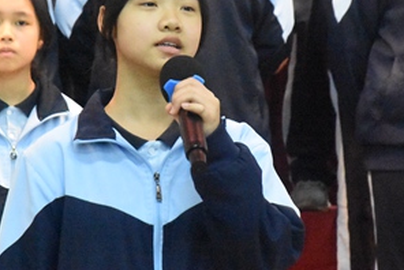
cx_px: 190
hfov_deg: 7.7
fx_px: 2986
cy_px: 105
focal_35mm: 266
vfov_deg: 5.2
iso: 25600
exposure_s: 1/160
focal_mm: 105
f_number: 7.1
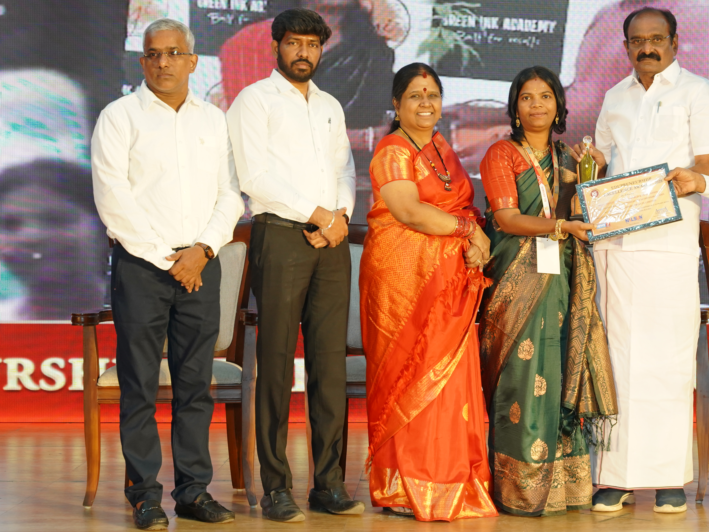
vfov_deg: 17.5
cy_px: 245
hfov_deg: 23.1
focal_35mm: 84
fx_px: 1723
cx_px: 481
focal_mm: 58.8
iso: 1250
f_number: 5.6
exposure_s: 1/125
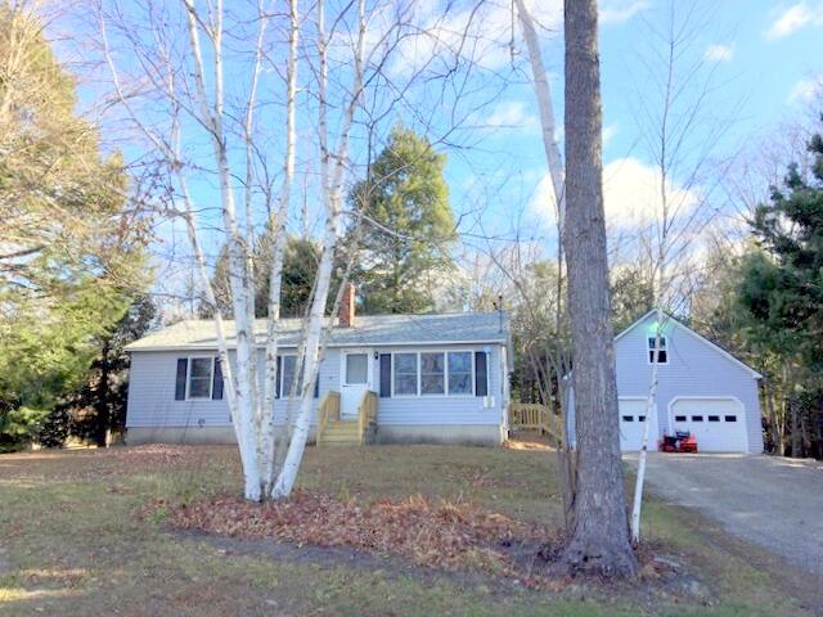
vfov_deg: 48.2
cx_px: 412
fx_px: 689
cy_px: 308
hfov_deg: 61.7
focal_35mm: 29
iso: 25
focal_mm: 4.15
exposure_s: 1/651
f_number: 2.2
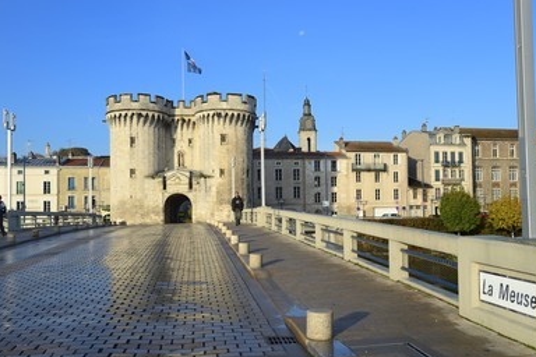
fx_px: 521
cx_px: 265
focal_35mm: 35
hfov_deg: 54.4
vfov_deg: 37.8
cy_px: 187
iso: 200
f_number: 10
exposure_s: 1/250
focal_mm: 32
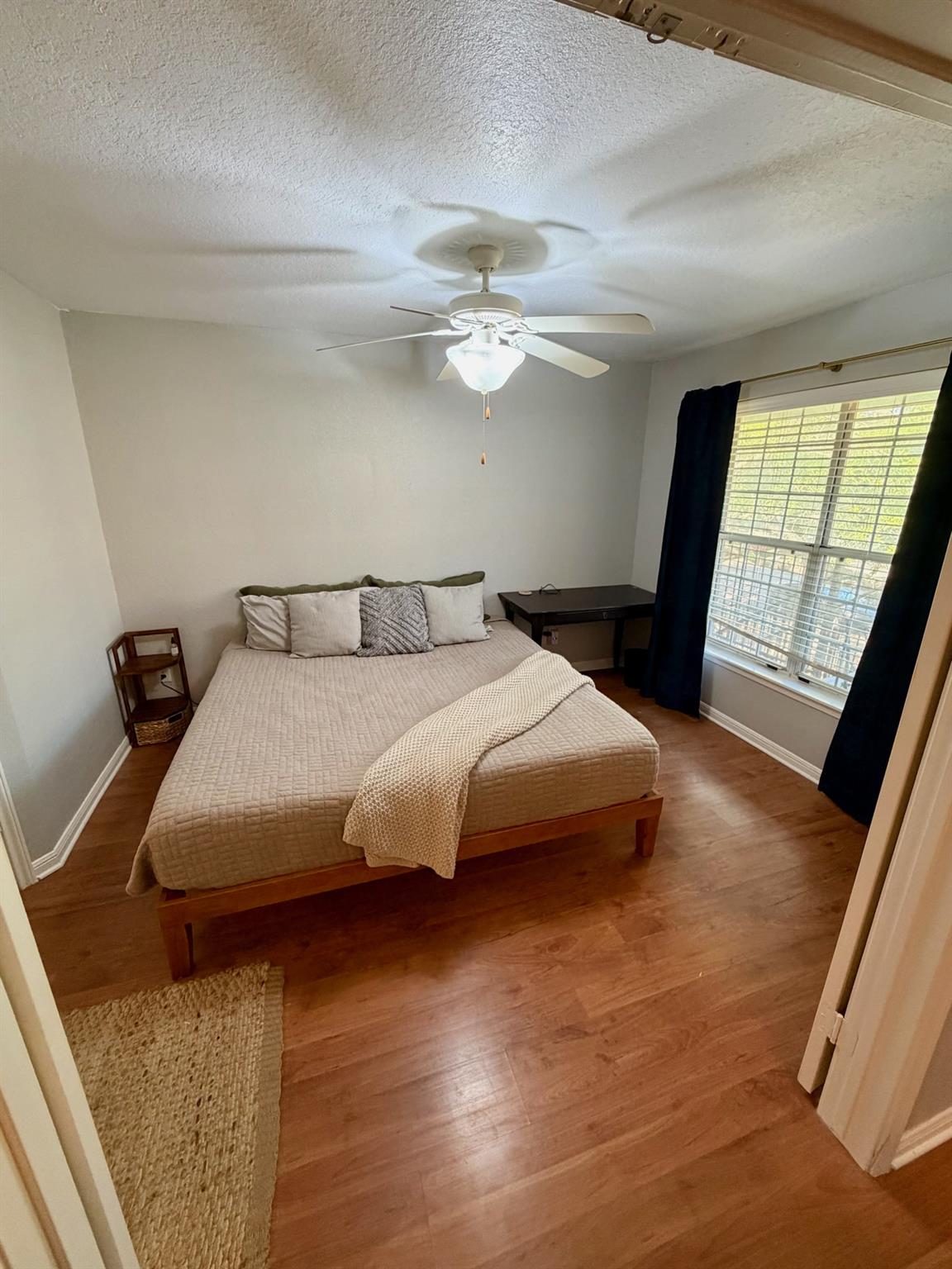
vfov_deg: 102.1
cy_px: 634
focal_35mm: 14
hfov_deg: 85.7
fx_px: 513
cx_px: 476
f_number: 2.2
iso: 320
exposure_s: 1/60
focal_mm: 2.22
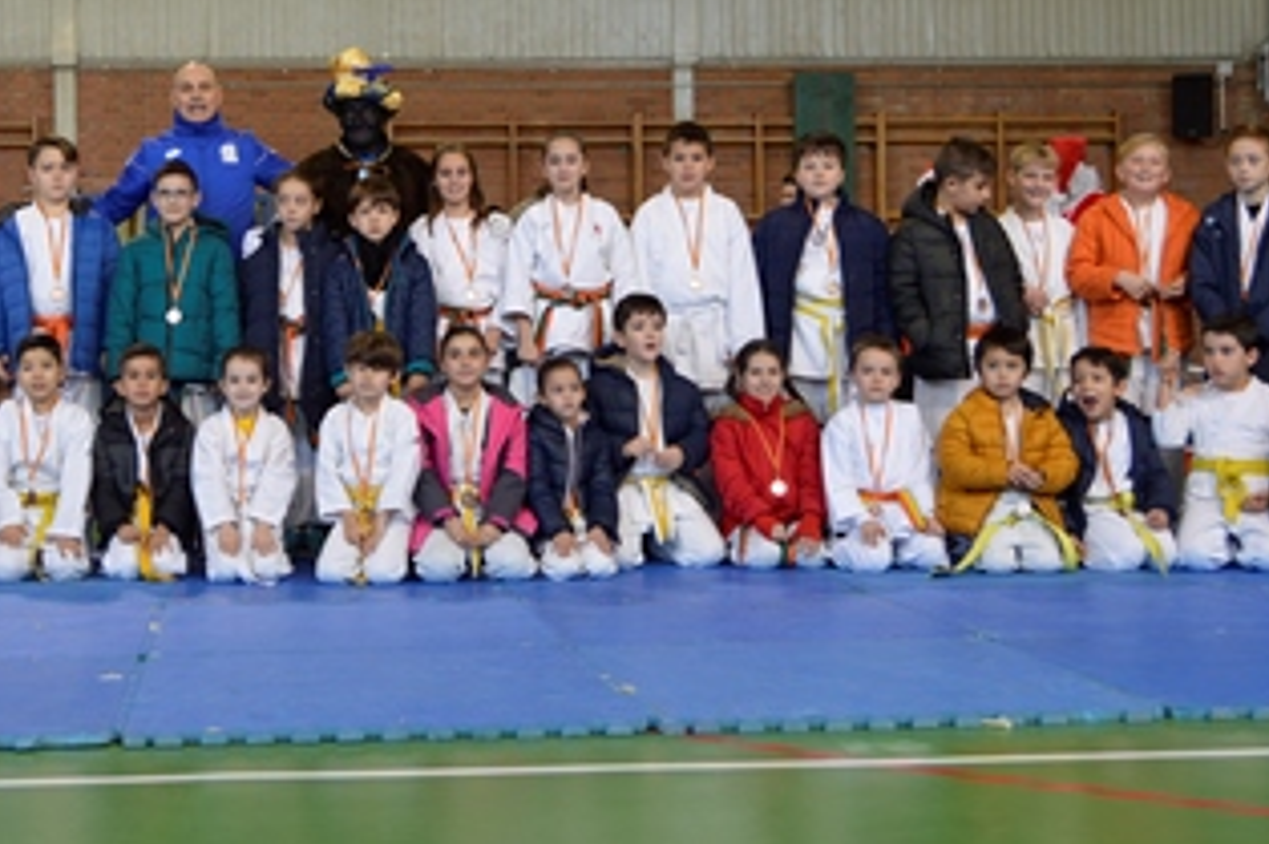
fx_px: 1938
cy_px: 303
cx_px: 392
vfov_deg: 24.5
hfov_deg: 35.8
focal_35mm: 55
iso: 400
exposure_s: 1/60
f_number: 4
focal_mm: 18
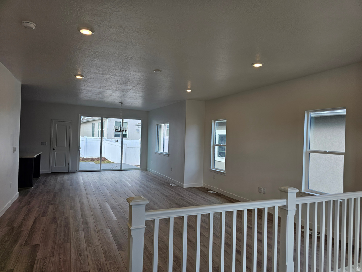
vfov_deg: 58.9
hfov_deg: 73.9
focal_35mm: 23
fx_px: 241
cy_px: 136
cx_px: 181
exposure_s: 1/120
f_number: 1.7
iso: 20
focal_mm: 6.3
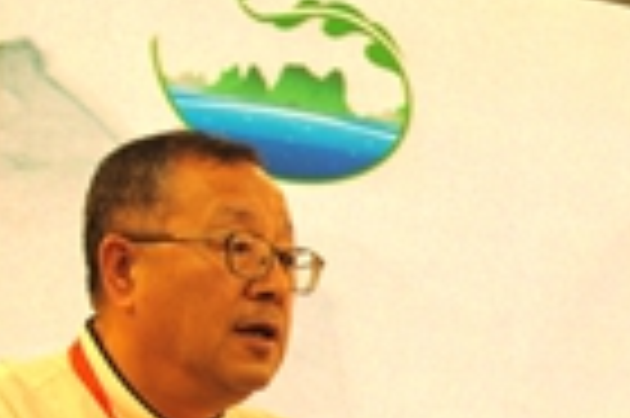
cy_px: 483
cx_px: 878
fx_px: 2167
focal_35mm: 124
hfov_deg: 15.5
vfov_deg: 10.9
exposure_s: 1/30
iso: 250
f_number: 4.5
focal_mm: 31
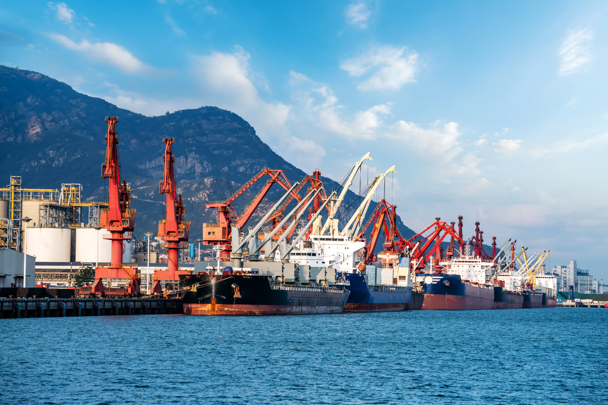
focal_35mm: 147
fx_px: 2483
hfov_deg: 14.0
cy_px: 202
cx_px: 304
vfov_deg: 9.3
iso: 200
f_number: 8
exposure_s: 1/320
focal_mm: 147
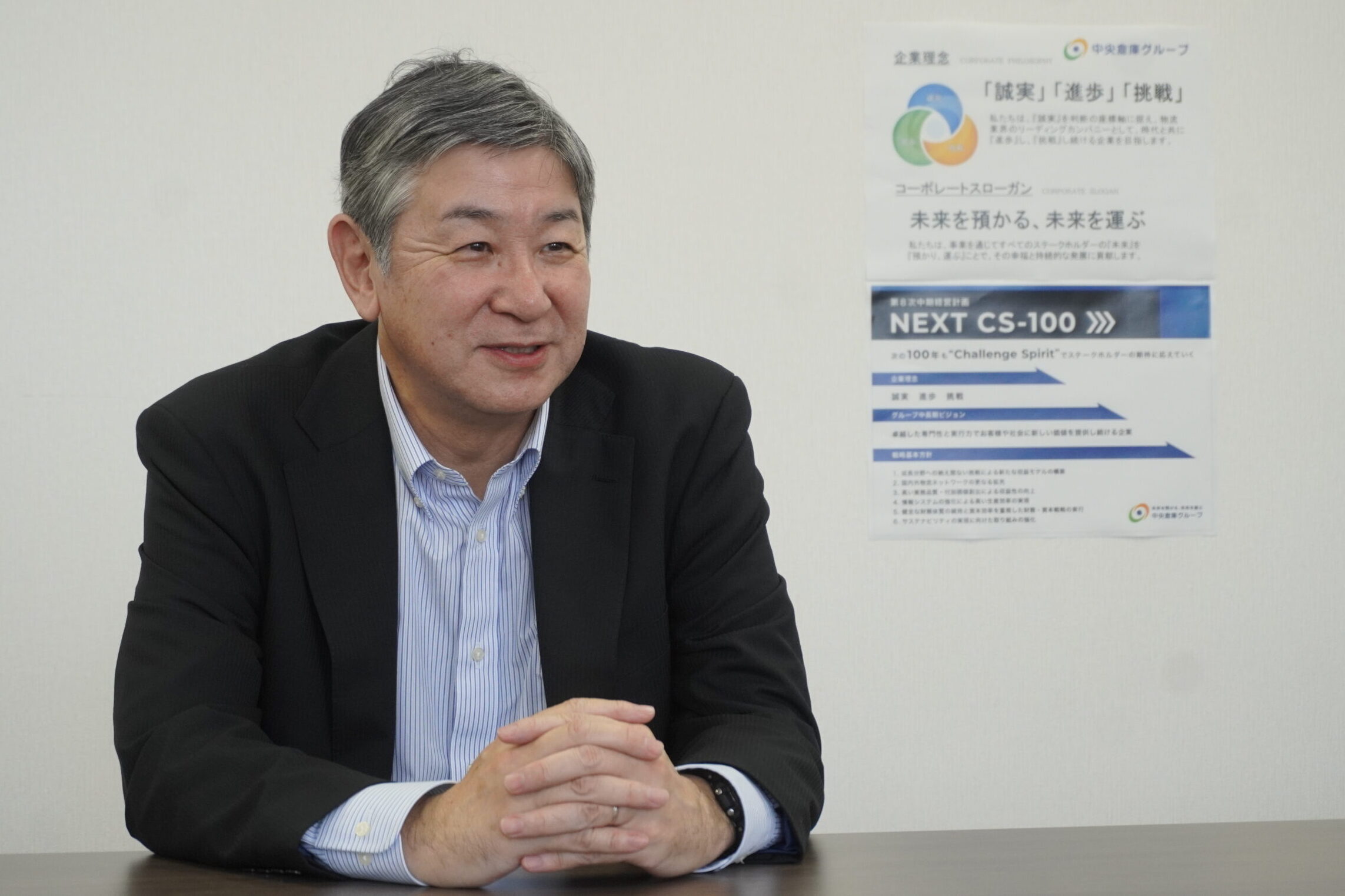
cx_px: 672
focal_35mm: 75
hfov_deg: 27.0
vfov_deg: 18.2
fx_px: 2801
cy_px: 448
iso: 1000
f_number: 5.6
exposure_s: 1/160
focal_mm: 50
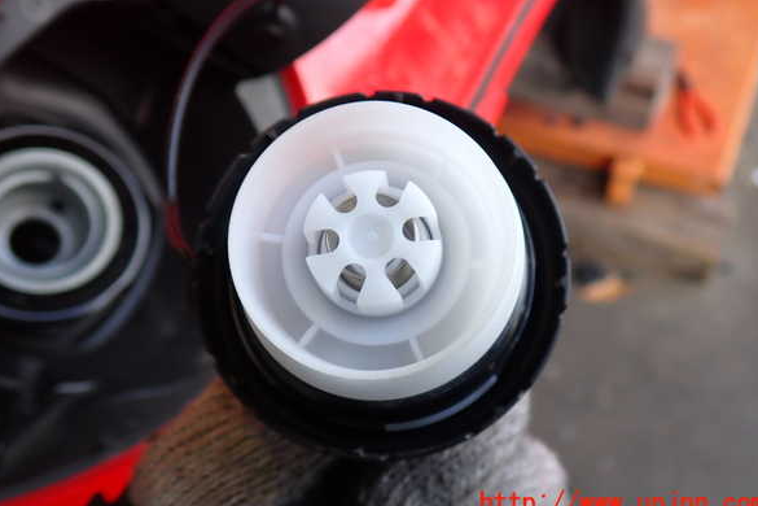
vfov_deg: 41.1
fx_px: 674
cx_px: 384
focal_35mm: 32
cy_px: 228
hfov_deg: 58.7
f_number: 2.3
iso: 160
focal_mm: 5.4
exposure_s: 1/125
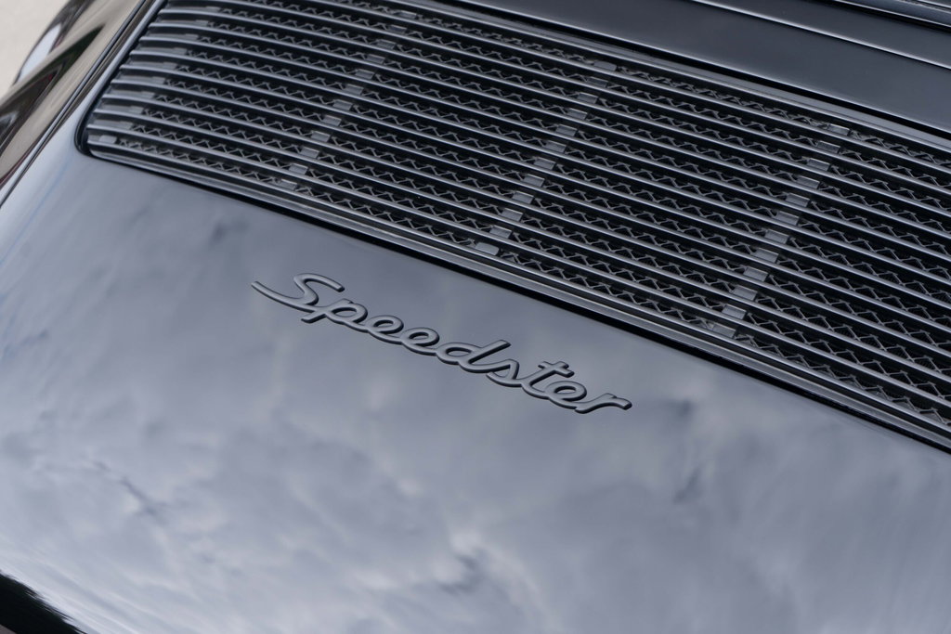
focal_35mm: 67
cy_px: 317
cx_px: 476
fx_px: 1770
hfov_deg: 30.1
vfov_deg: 20.3
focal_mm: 67
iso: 80
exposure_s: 1/50
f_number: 5.6
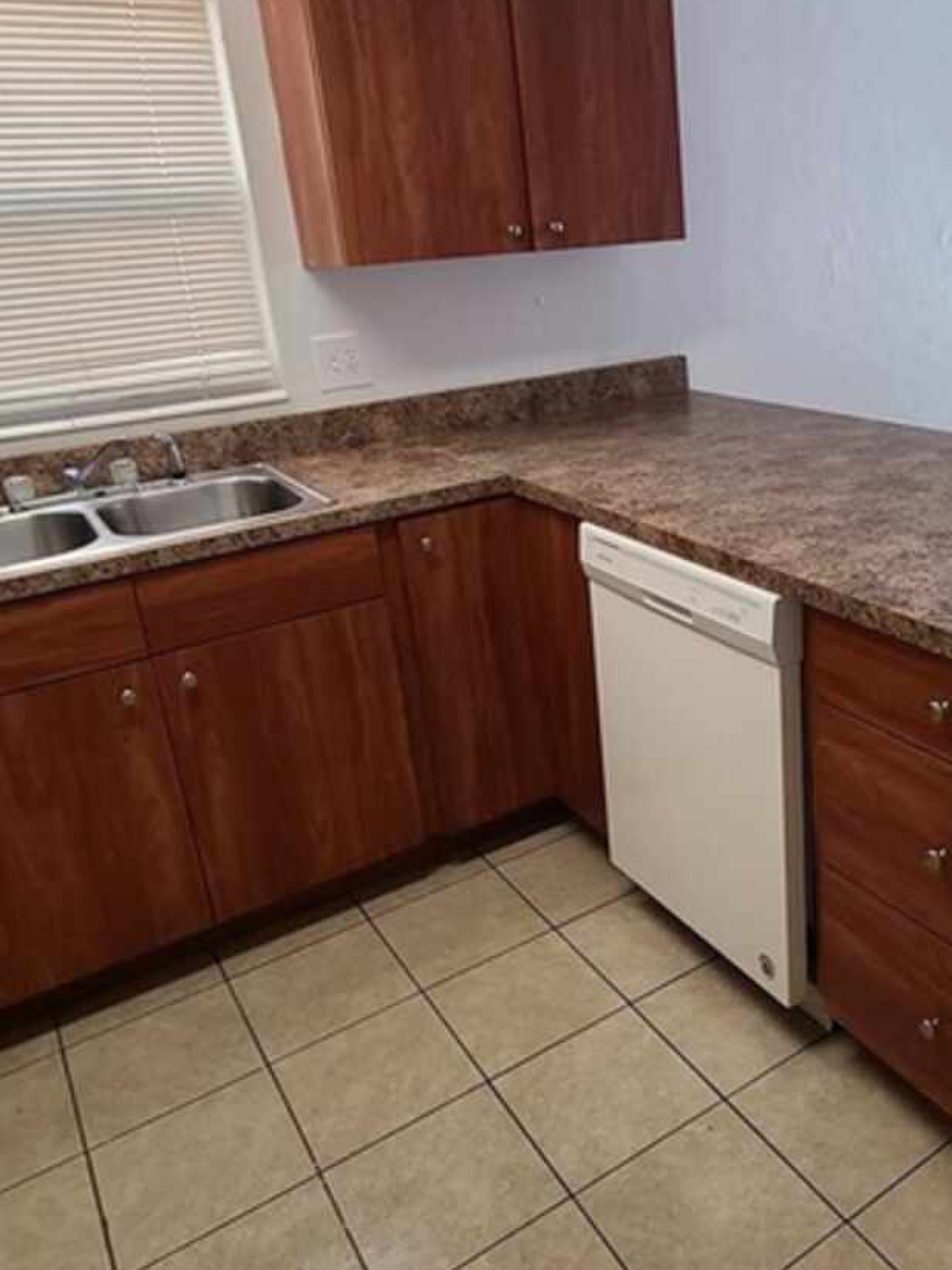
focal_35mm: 27
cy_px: 592
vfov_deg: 65.2
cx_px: 692
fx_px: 990
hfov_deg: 49.7
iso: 250
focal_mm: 2.2
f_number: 2.2
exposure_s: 1/60
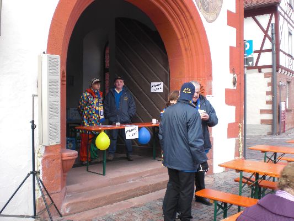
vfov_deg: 37.7
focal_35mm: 38
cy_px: 110
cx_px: 147
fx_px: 323
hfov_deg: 49.0
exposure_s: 1/160
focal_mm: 6.3
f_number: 3.1
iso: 64
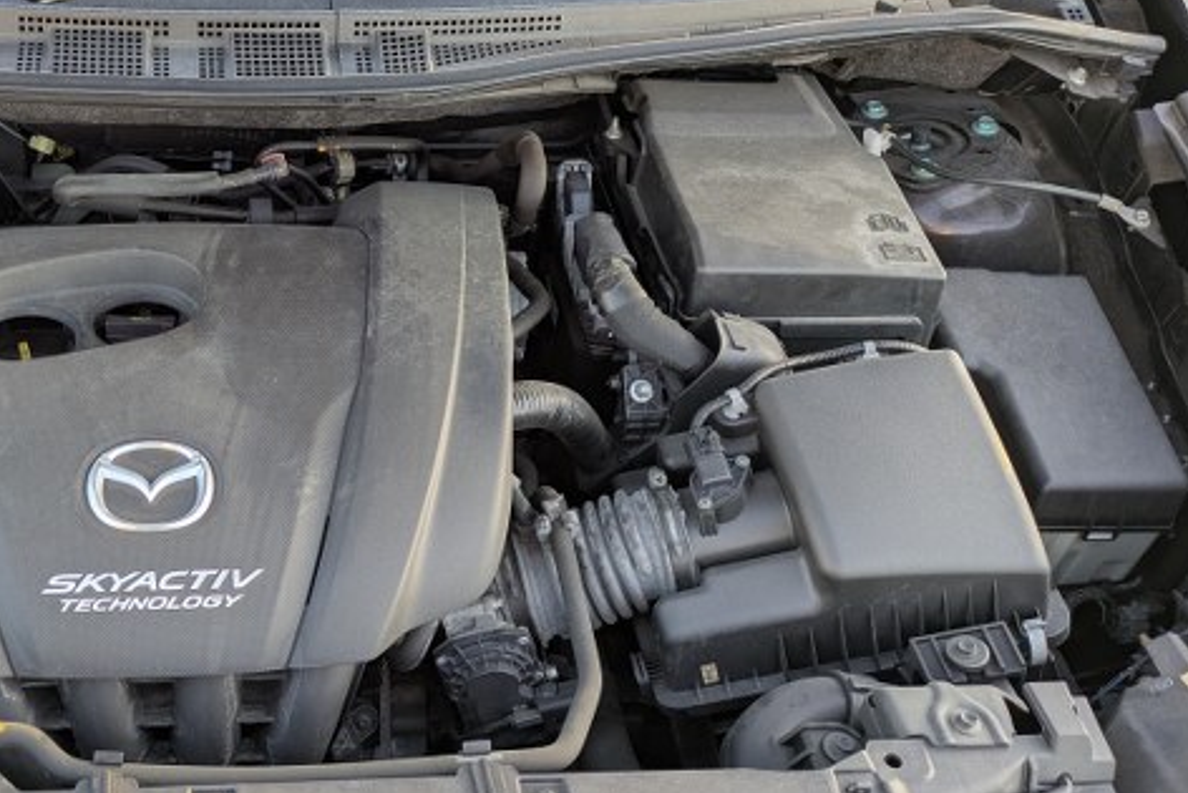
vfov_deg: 30.4
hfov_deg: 42.9
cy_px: 315
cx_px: 276
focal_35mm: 44
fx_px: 1452
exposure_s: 1/100
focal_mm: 5.43
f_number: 1.89
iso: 72
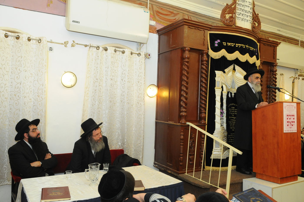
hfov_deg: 64.6
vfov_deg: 45.5
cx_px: 152
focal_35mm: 28
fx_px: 240
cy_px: 101
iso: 1000
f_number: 6.3
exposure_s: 1/100
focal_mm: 19
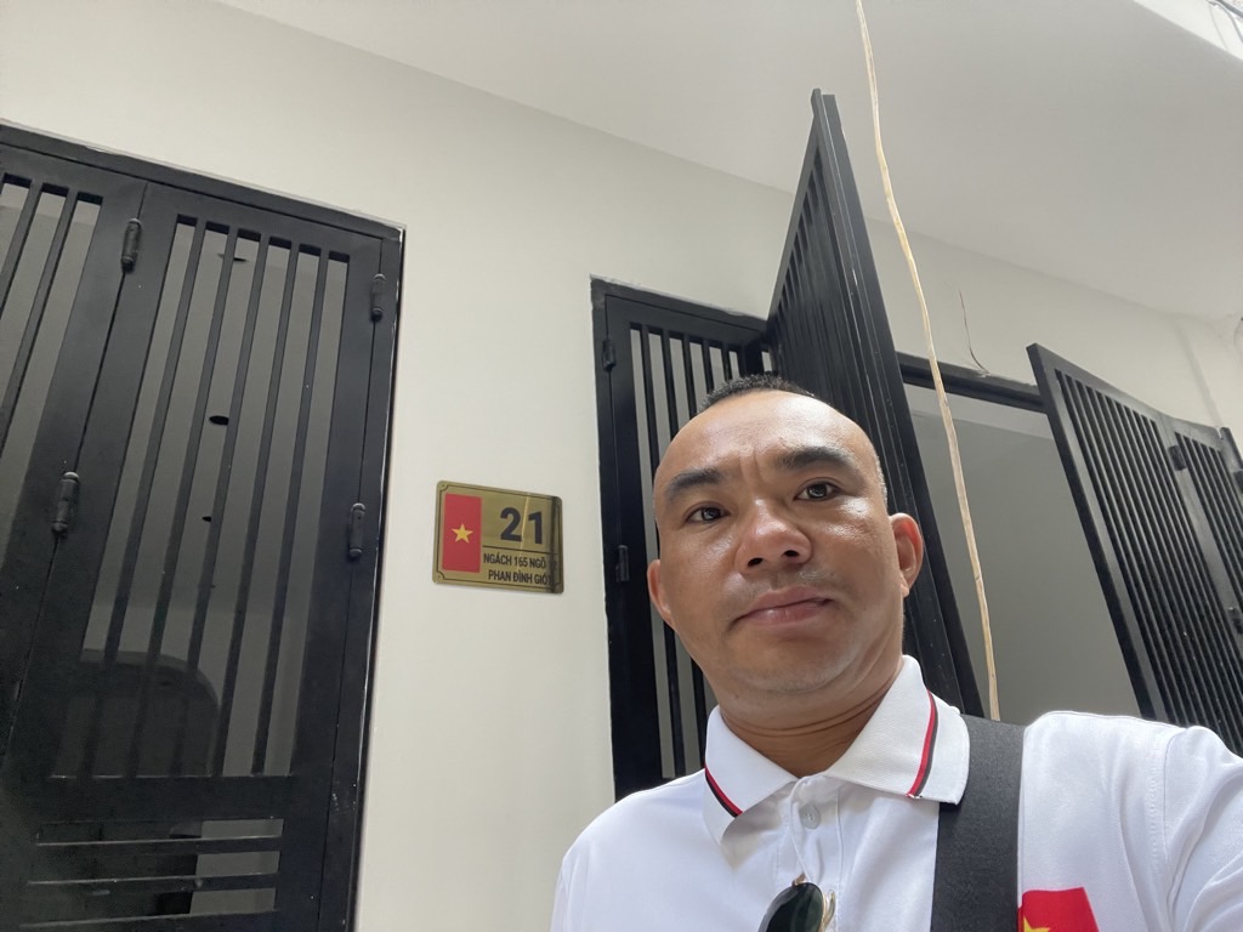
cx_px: 622
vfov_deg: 58.9
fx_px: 826
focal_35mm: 23
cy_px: 466
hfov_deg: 73.9
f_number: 2.2
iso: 400
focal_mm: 2.71
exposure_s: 1/36
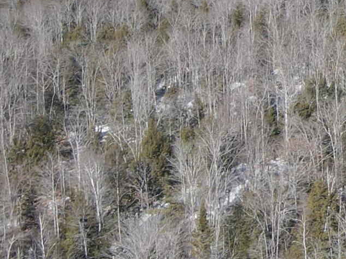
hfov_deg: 14.0
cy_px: -141
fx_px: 1139
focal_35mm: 114
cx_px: 733
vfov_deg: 12.3
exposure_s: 1/350
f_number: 2.8
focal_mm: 4.5
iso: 100
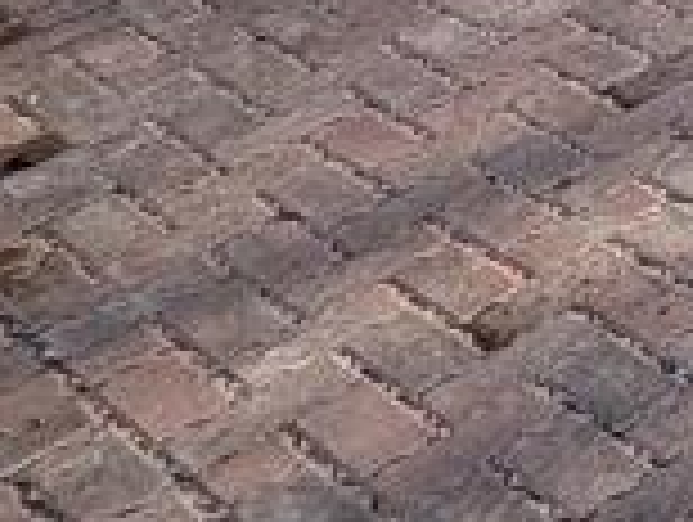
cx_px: 1674
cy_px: -1130
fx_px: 1865
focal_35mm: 93
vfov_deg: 10.3
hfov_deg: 14.2
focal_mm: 2.22
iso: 50
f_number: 2.2
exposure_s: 1/664
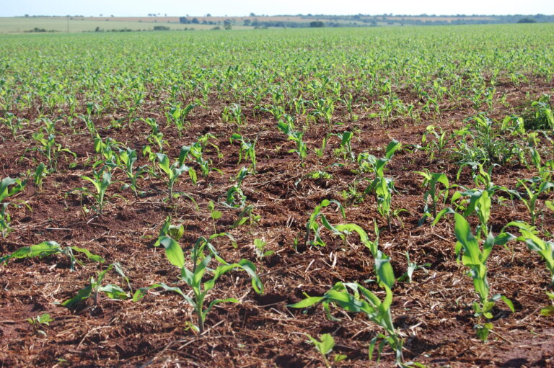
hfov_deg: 24.6
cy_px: 184
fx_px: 1269
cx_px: 277
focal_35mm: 82
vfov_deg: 16.5
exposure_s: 1/250
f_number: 8
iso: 200
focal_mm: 55
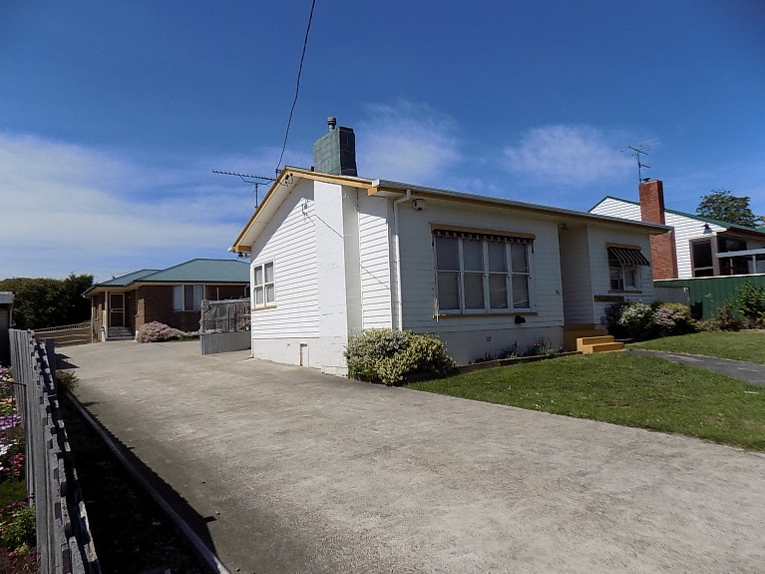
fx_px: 530
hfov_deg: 71.6
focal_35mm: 24
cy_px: 288
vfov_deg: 56.8
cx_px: 395
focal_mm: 4
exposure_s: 1/250
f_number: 9.9
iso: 80
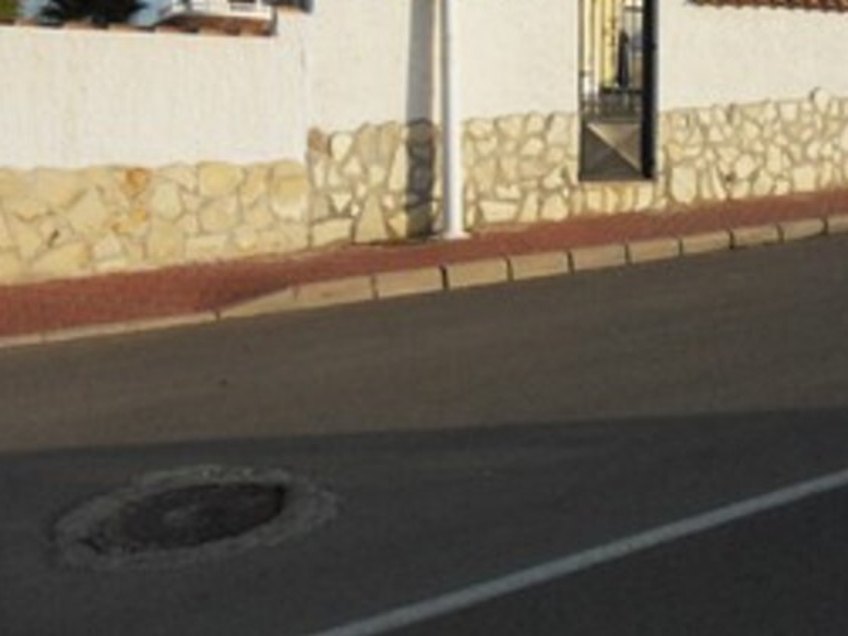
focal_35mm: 43
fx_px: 1054
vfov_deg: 32.7
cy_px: 134
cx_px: 605
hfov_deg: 42.9
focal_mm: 4.9
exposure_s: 1/500
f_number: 8.9
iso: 240
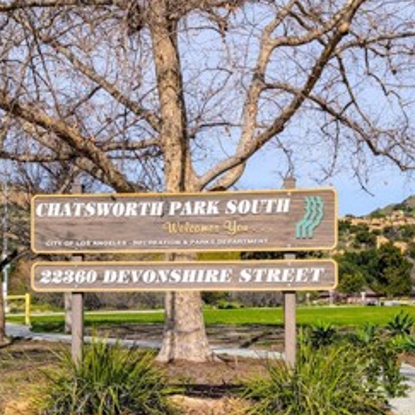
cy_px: 293
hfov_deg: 30.5
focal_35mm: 56
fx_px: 760
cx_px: 181
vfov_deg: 30.2
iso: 20
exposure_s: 1/1355
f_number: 1.68
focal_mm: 6.9
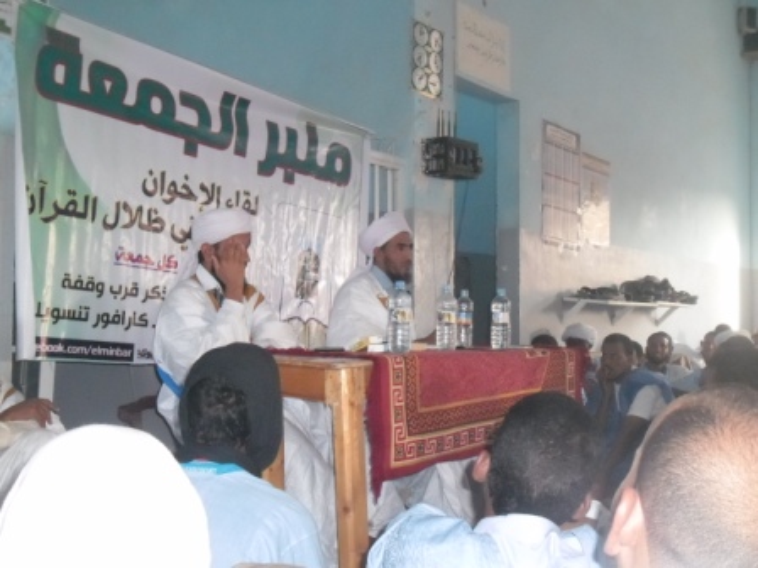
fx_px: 963
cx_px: 379
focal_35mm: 44
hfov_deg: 42.9
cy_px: 284
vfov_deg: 32.9
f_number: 4.5
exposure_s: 1/45
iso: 400
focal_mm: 7.8
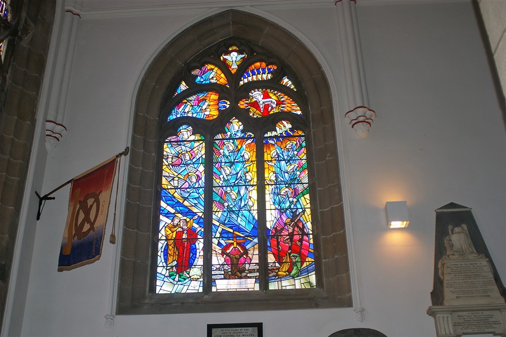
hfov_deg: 46.4
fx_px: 590
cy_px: 168
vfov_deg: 31.8
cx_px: 253
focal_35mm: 42
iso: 200
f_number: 4
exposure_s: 1/90
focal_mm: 28
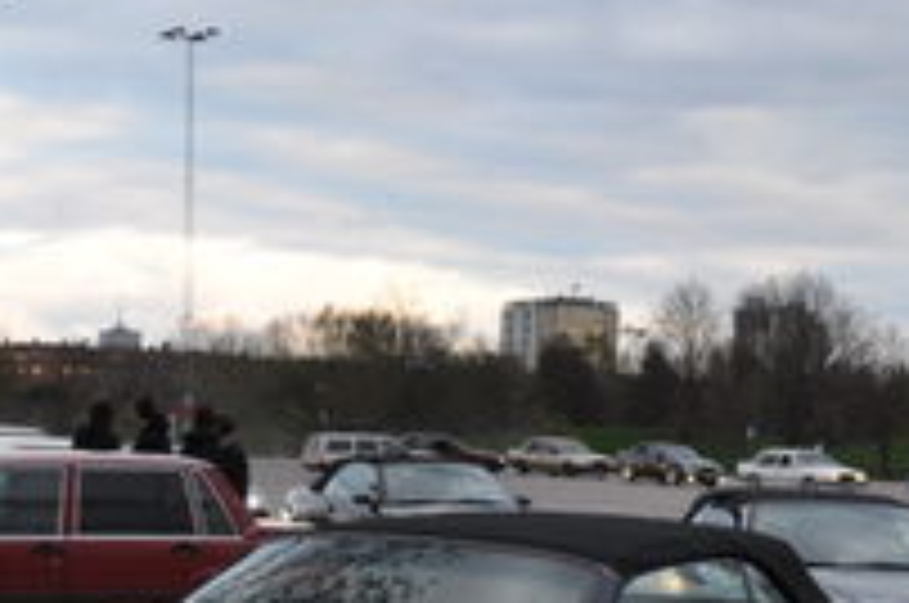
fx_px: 2395
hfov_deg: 21.1
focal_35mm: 95
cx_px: 99
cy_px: 826
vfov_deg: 13.7
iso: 400
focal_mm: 20
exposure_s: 1/100
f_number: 5
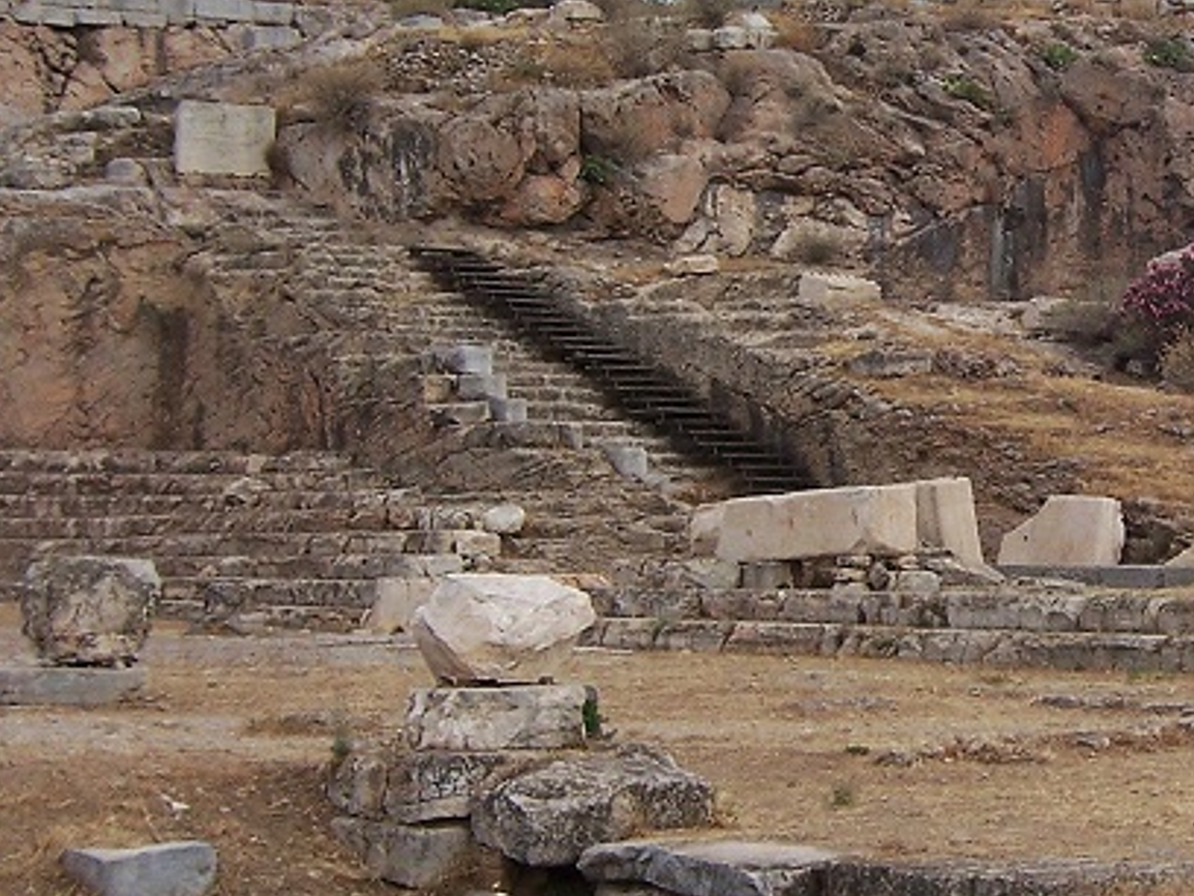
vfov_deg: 16.2
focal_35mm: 91
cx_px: 1140
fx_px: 3139
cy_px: 247
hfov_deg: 20.9
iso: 80
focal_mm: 6.2
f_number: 4.5
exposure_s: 1/400
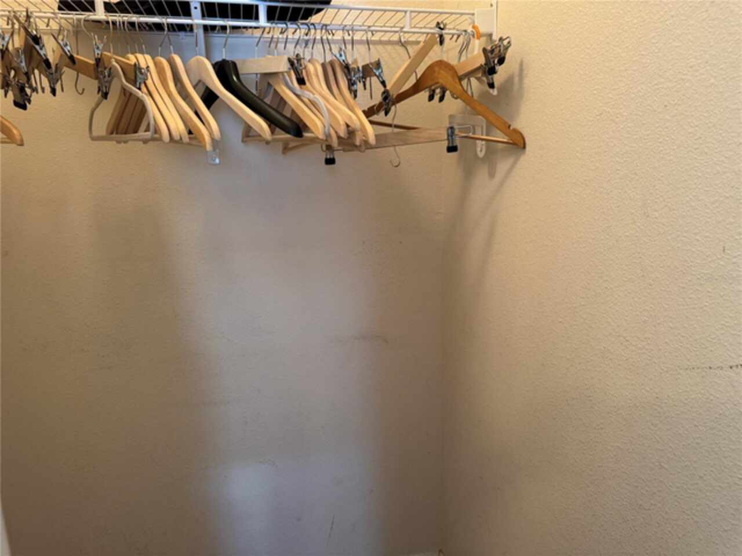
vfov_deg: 56.8
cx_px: 371
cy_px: 278
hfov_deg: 71.6
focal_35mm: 24
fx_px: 514
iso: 250
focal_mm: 6.76
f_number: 1.78
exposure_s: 1/60
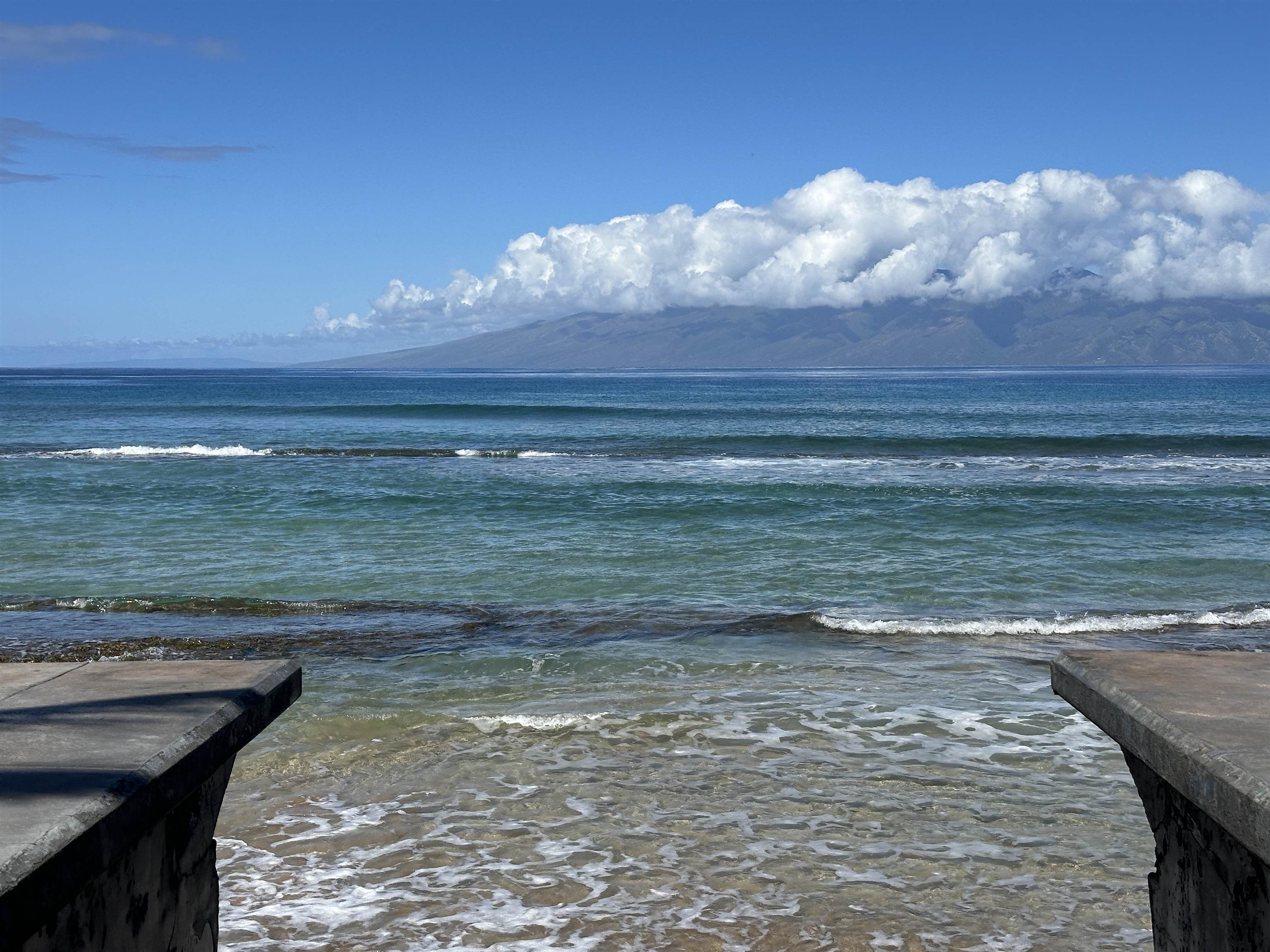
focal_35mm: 48
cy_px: 476
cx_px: 635
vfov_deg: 30.3
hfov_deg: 39.7
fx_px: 1761
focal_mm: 6.86
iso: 64
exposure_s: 1/7092
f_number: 1.78
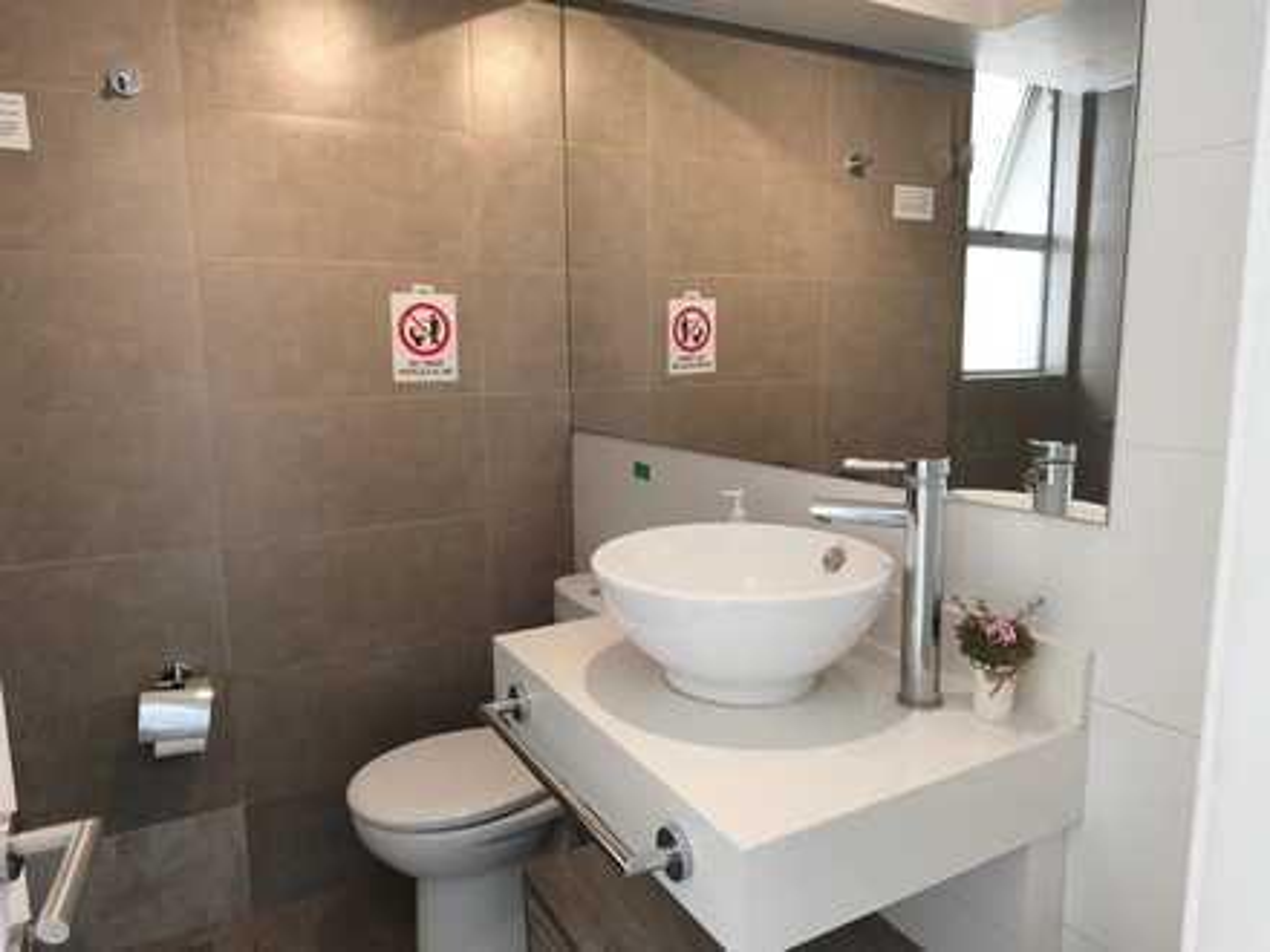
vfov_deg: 58.9
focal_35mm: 23
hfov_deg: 73.9
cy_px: 476
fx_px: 844
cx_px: 635
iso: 160
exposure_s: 1/99.9
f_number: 1.62
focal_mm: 6.45
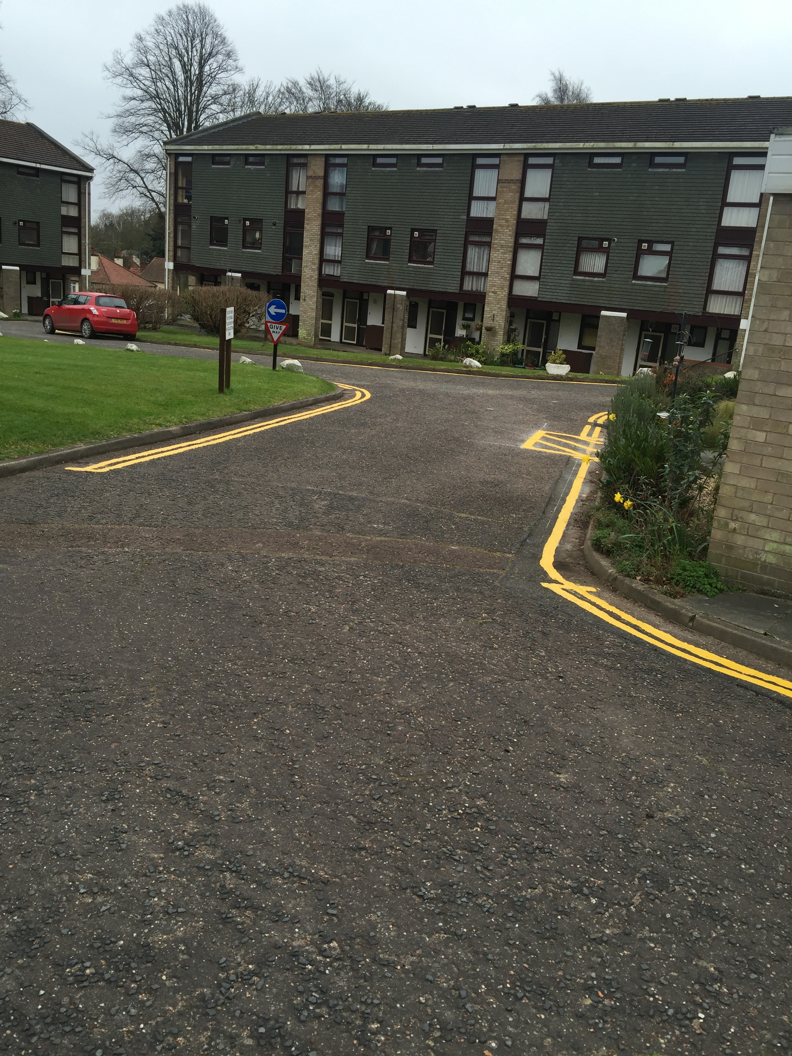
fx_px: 885
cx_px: 396
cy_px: 528
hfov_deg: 48.2
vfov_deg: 61.7
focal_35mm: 29
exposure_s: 1/399
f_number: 2.2
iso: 32
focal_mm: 4.15
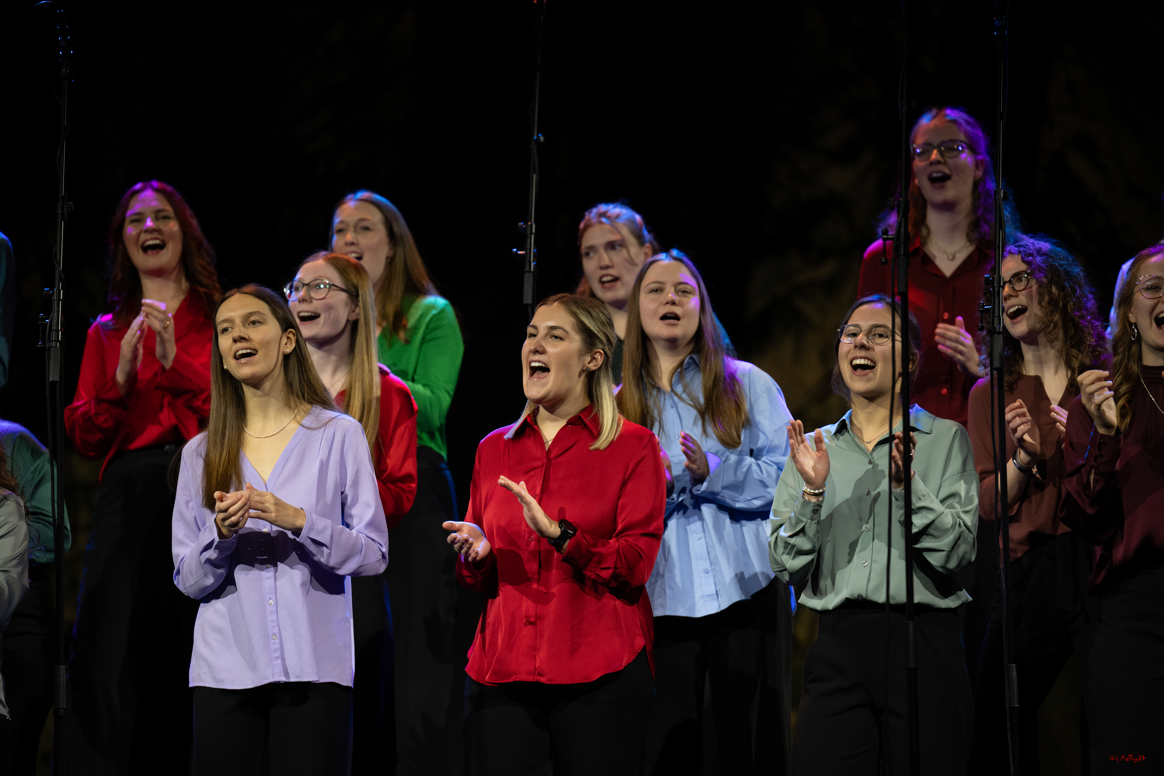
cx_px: 582
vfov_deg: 6.9
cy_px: 388
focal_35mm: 200
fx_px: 6466
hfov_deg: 10.3
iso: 1000
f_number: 3.5
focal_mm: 200
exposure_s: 1/200
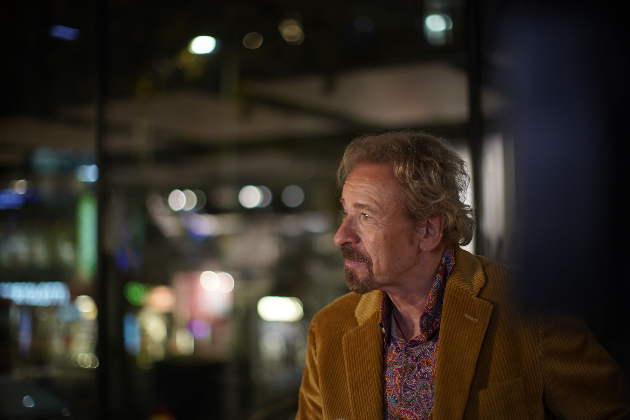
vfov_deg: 27.0
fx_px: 875
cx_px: 315
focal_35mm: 50
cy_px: 210
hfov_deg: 39.6
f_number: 1.3
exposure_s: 1/320
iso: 640
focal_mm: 50
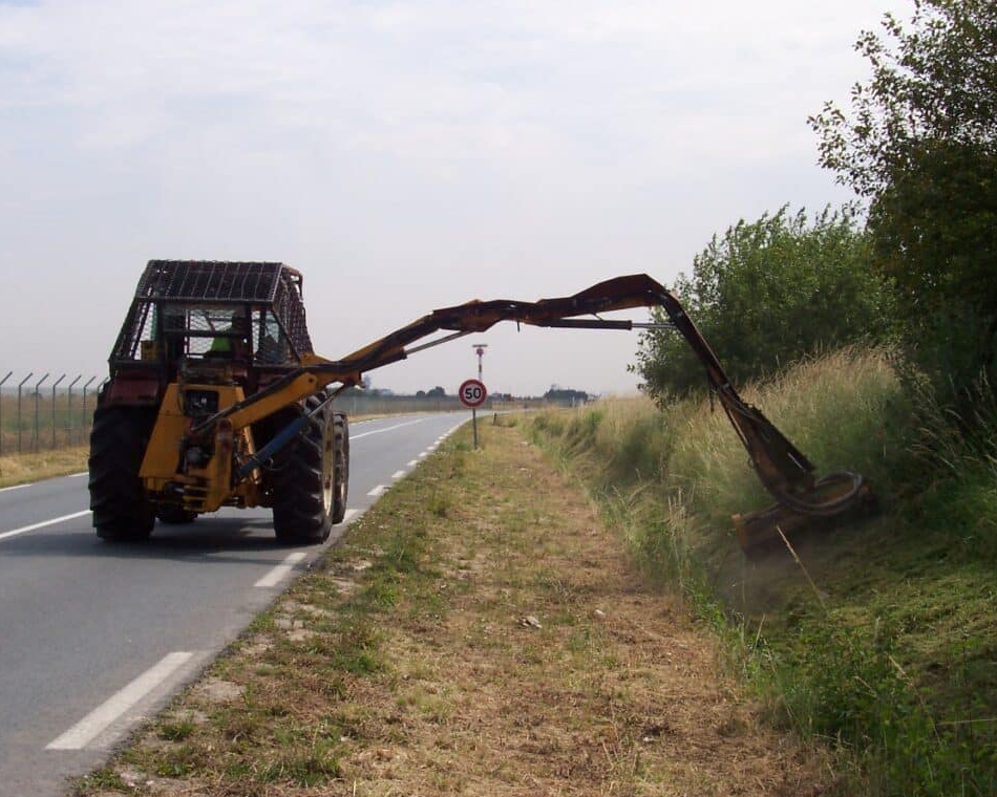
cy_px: 402
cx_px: 501
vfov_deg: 25.4
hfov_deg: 31.5
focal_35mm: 60
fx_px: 1770
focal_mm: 8.6
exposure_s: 1/500
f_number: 6.7
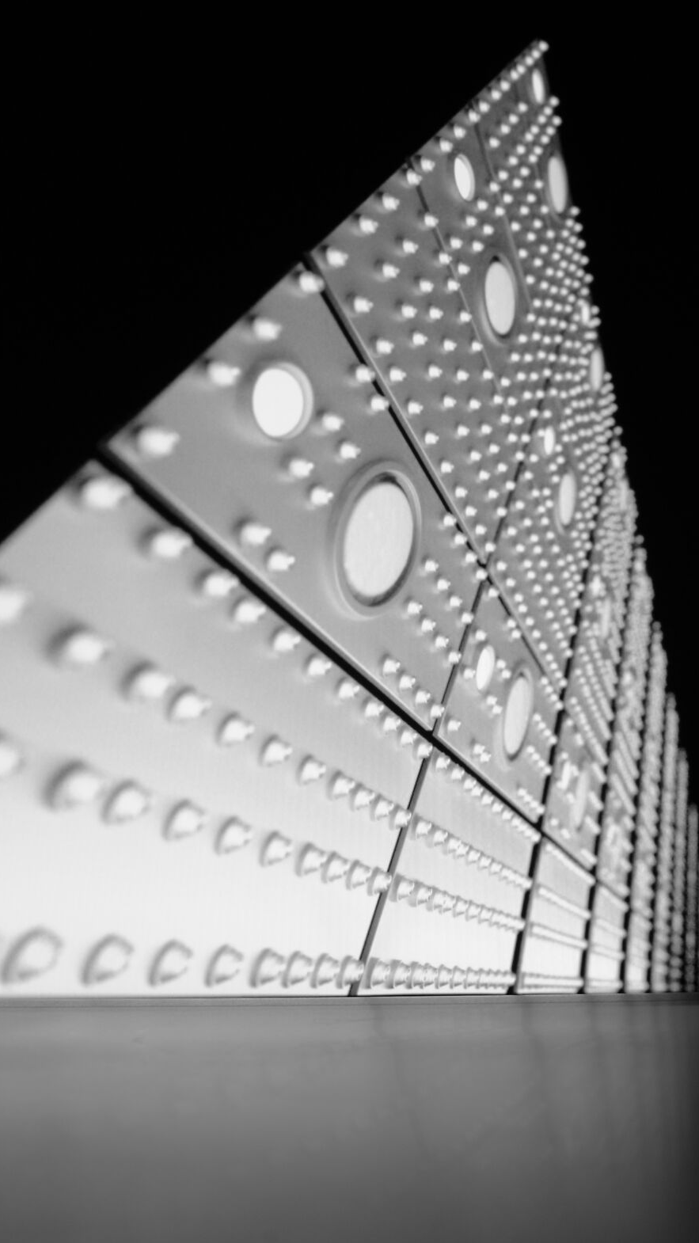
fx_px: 2373
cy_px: 617
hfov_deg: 16.3
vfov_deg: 29.4
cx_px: 750
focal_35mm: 72
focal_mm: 45
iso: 200
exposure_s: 1/5
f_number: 8
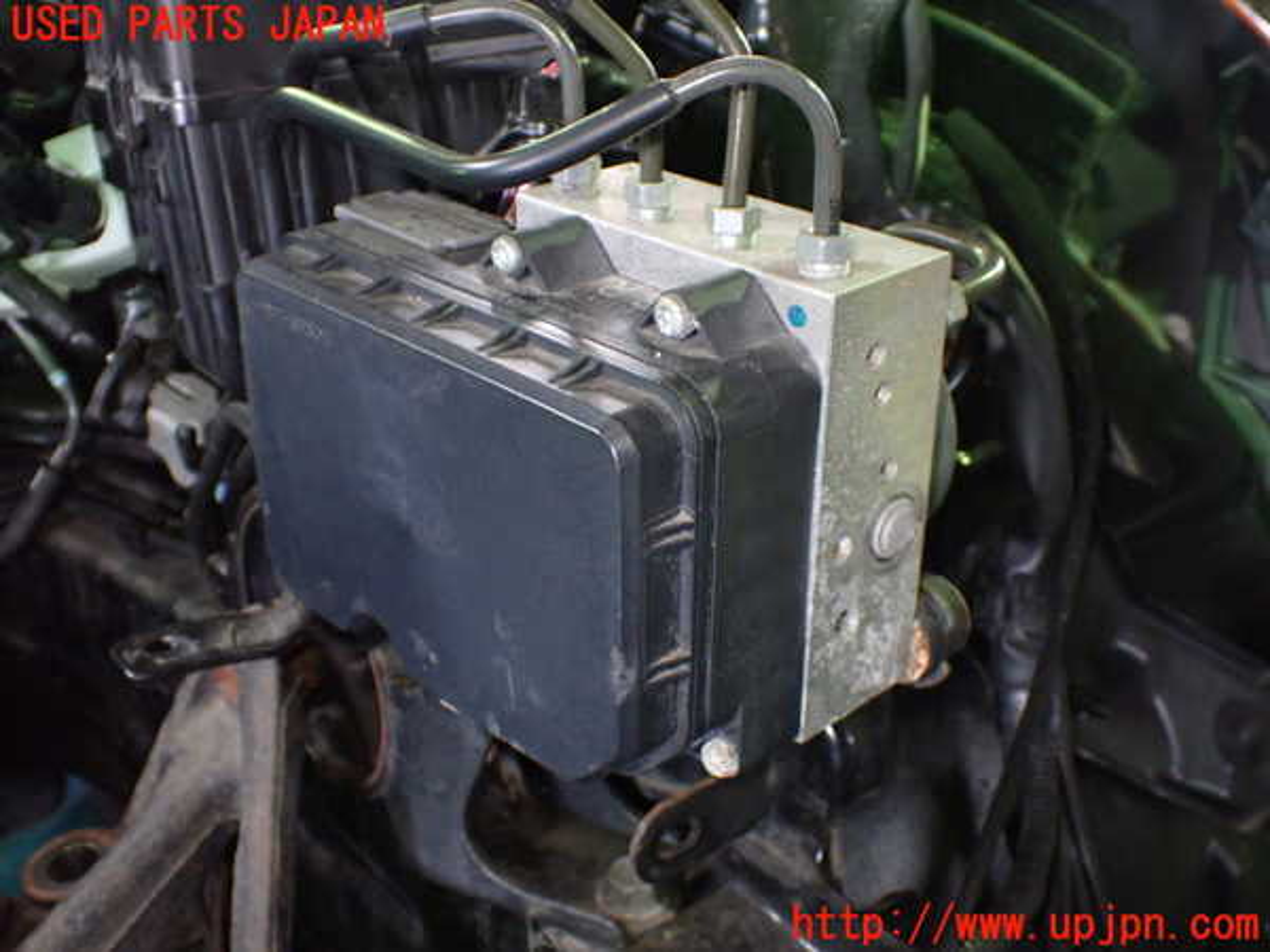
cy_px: 476
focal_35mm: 41
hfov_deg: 45.8
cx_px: 635
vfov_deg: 35.1
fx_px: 1504
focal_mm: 7.31
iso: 1000
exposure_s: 1/40
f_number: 2.8
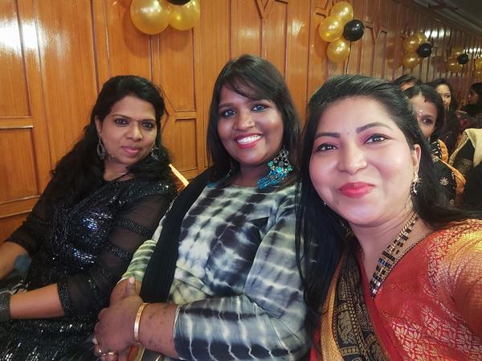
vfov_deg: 78.0
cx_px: 241
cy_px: 180
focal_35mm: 16
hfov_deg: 94.5
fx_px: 223
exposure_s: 1/33
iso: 443
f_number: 2.24
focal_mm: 3.14
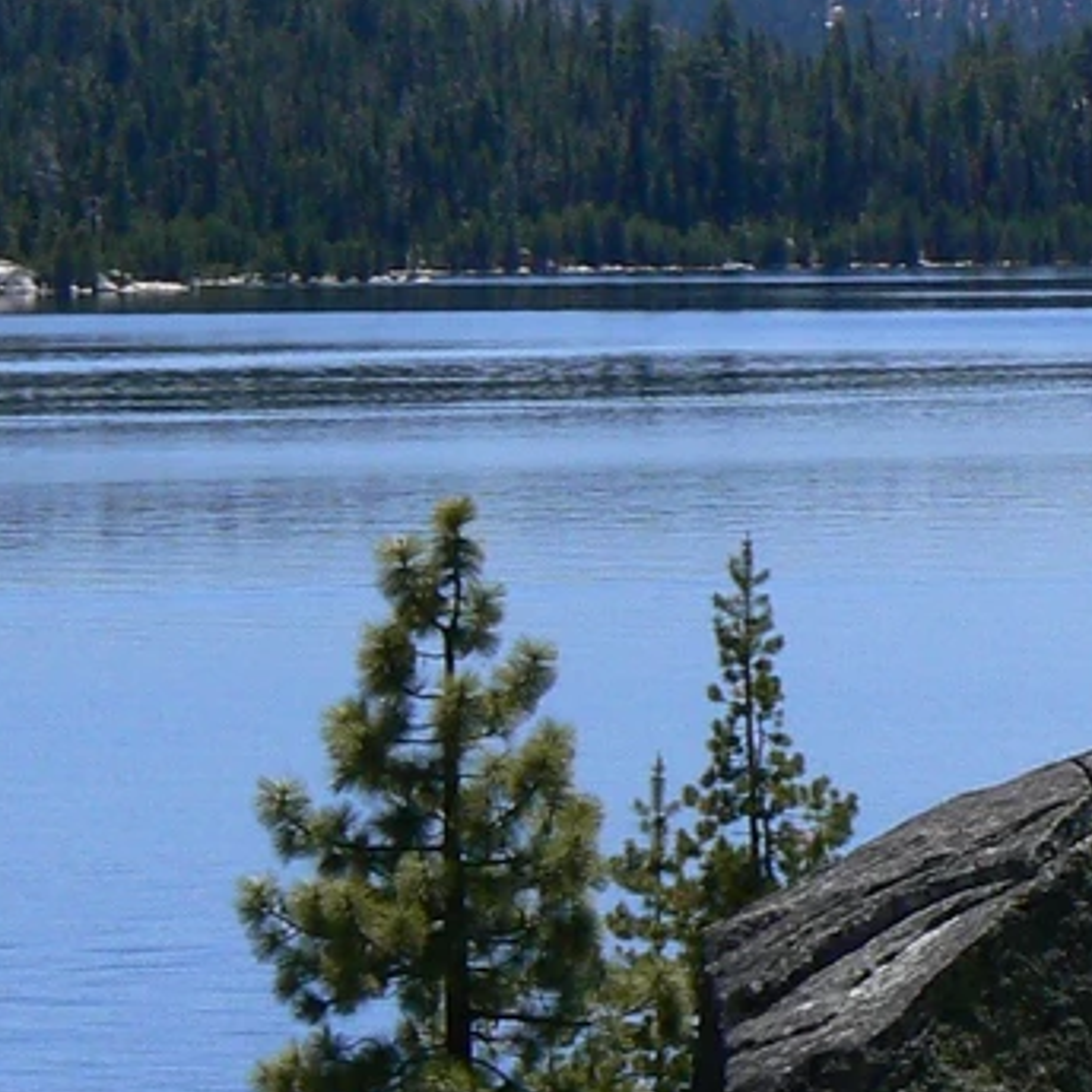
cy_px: 670
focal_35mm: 285
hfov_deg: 6.1
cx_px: 943
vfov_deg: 6.1
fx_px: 10172
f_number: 5.6
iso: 80
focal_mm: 12.9
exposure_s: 1/400
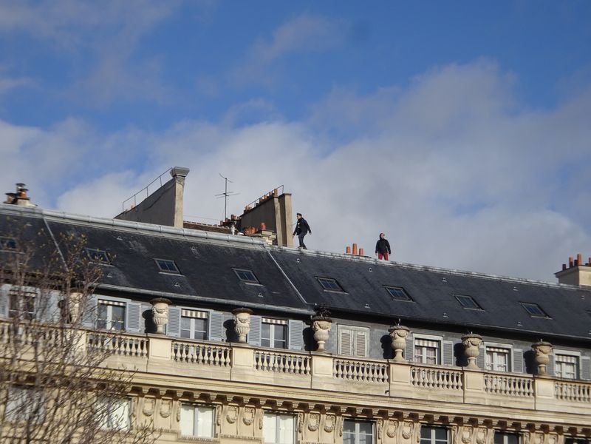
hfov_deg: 19.6
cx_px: 296
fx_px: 1707
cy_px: 222
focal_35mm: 100
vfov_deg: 14.8
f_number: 5
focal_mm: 17.01
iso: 80
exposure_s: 1/800
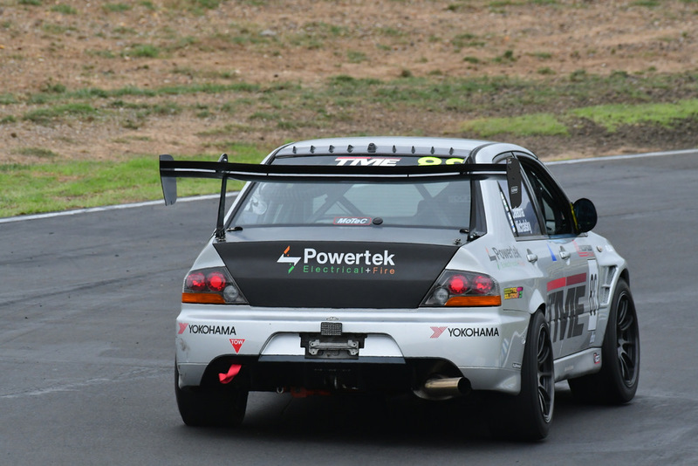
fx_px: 14546
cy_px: 233
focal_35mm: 750
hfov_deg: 2.7
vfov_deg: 1.8
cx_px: 349
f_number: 10
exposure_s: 1/640
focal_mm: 500
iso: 1600
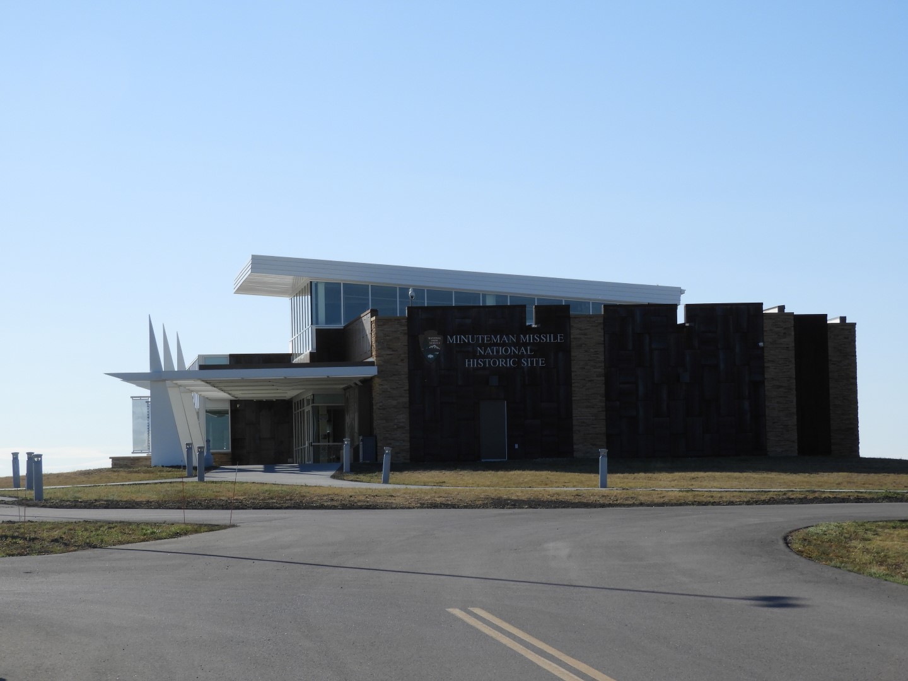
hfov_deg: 18.7
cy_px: 340
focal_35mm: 105
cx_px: 454
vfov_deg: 14.1
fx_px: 2754
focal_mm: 18.8
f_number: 4.8
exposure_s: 1/800
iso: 100
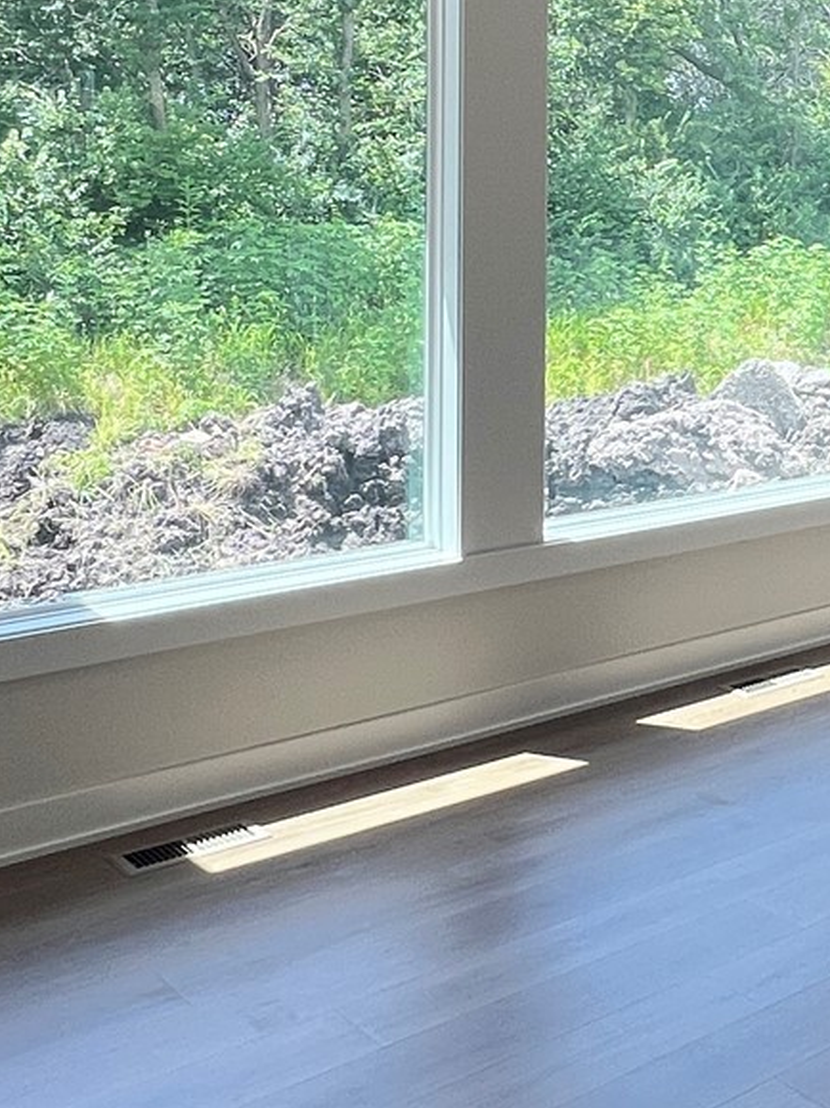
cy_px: 226
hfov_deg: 27.4
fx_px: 1471
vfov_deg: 39.7
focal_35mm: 46
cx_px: 1019
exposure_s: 1/188
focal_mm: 1.57
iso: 32
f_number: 1.8
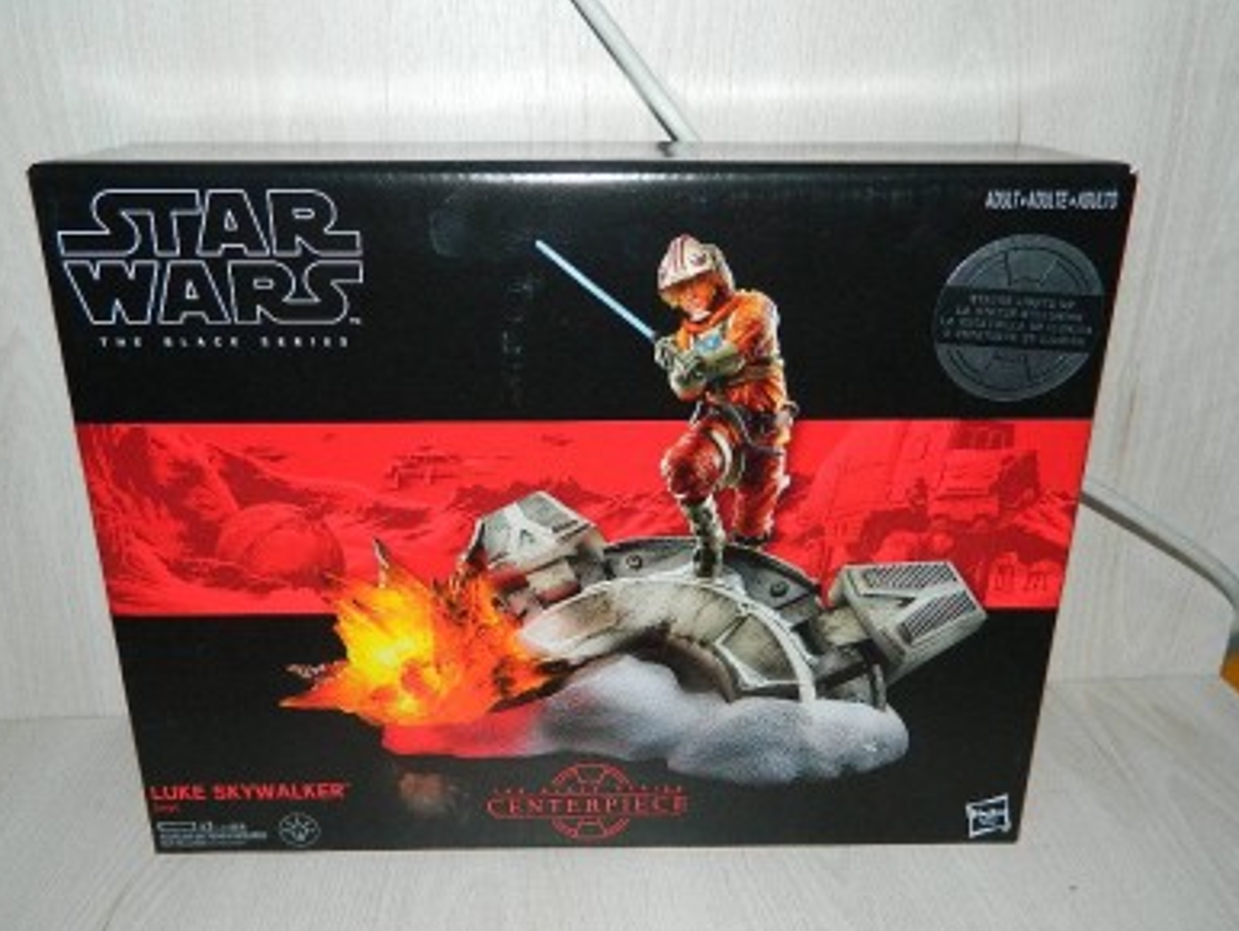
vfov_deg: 48.3
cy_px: 478
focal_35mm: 29
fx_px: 1039
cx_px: 603
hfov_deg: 61.6
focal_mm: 5.1
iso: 200
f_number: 8.9
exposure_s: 1/30
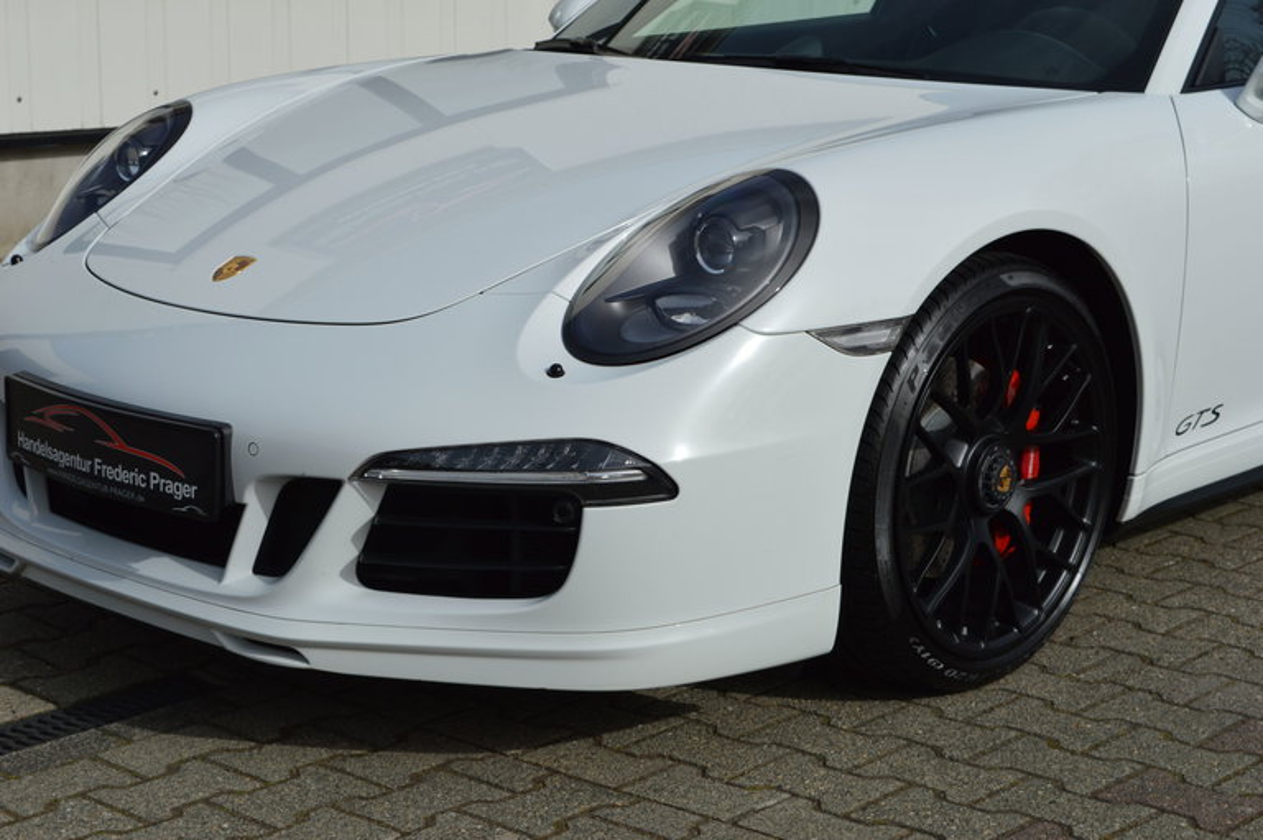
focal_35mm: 69
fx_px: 2419
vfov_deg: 19.7
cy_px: 420
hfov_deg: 29.3
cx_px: 632
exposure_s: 1/400
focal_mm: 46
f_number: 10
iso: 100
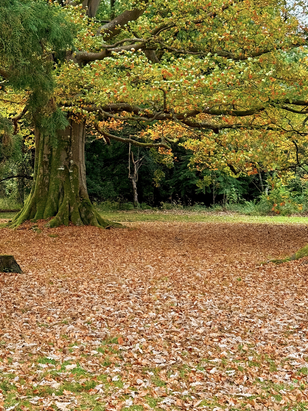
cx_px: 132
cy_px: 153
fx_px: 724
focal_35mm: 61
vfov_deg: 31.5
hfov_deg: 24.0
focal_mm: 6.76
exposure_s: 1/242
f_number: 1.78
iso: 100
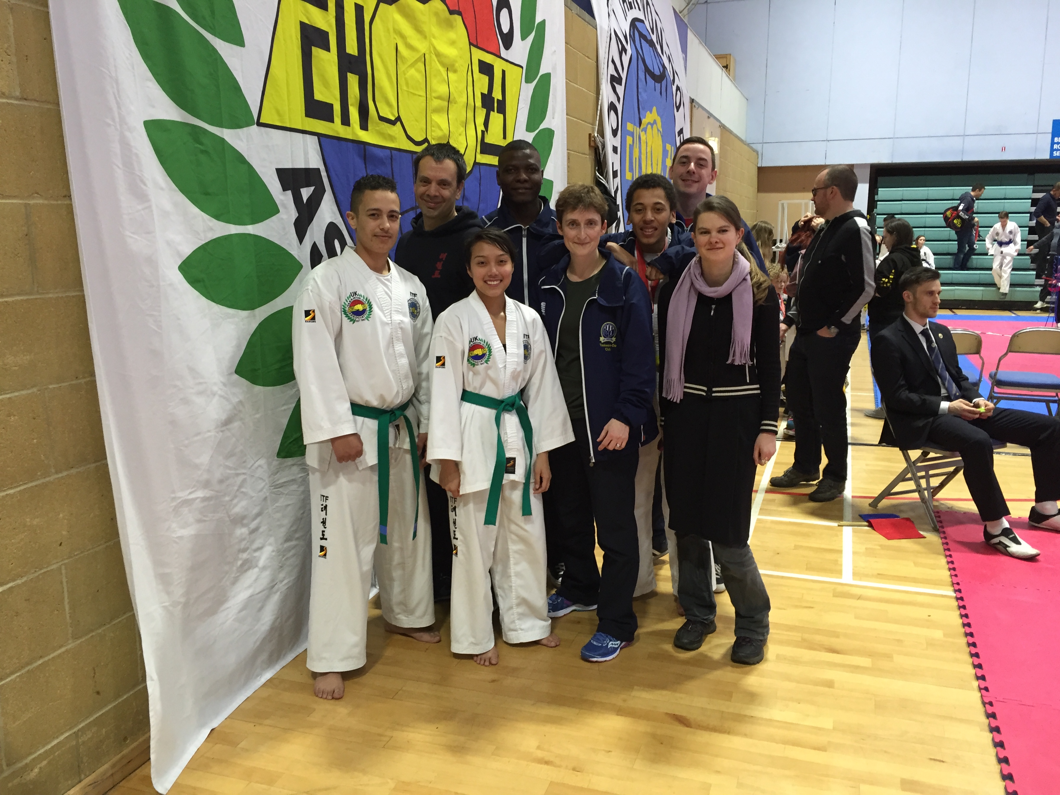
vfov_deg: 48.2
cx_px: 530
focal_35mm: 29
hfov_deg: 61.7
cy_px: 398
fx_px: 888
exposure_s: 1/33
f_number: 2.2
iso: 160
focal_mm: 4.15
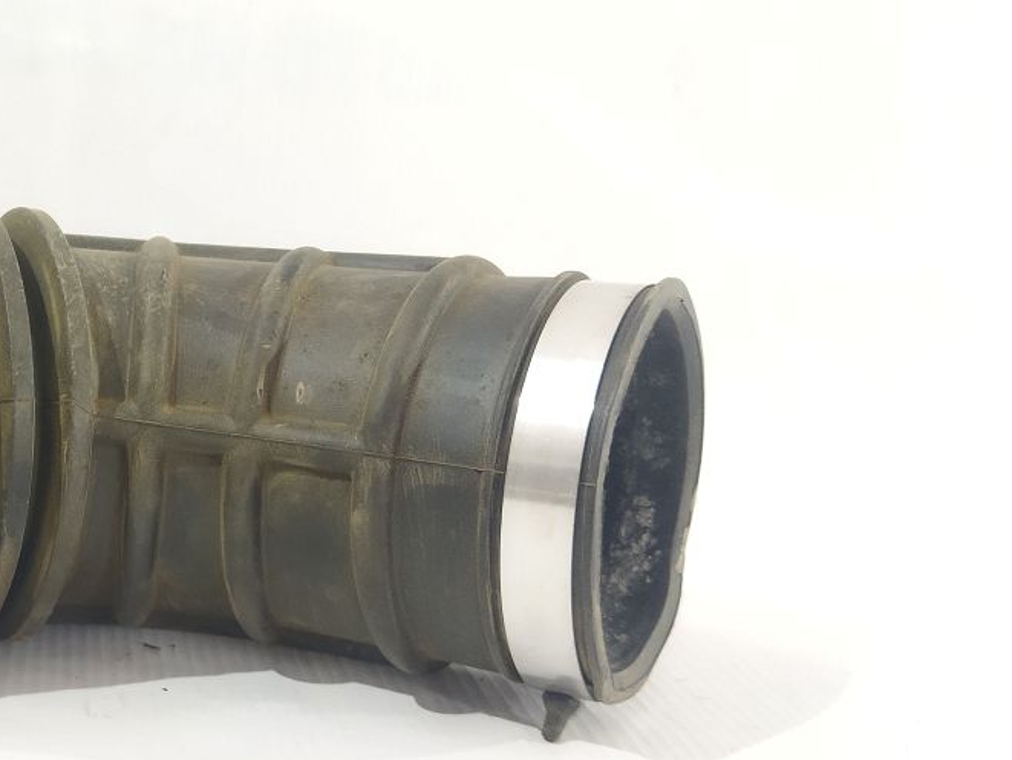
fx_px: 1433
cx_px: 149
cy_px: 441
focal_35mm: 49
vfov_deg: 29.6
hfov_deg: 37.0
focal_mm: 4.71
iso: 369
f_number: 1.79
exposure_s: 1/50
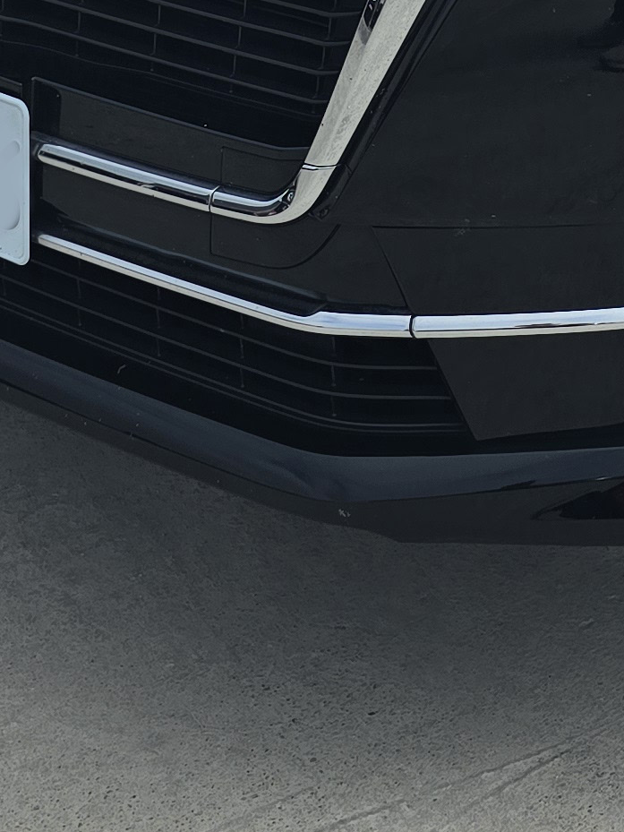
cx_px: 734
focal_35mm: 99
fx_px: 2379
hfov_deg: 14.5
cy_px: -718
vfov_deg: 16.3
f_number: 1.7
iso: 12
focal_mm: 6.3
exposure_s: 1/1067
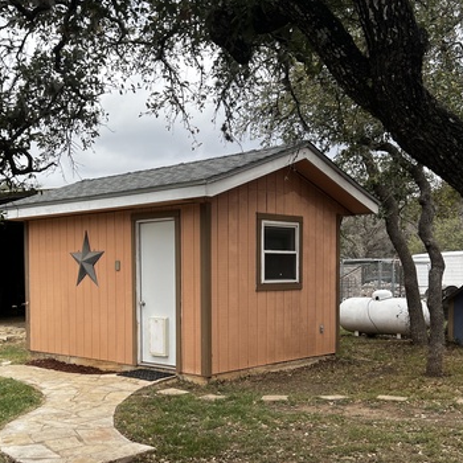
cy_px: 292
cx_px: 179
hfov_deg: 39.8
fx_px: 636
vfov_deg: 39.7
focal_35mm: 42
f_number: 1.5
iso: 50
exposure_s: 1/1183
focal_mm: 5.7
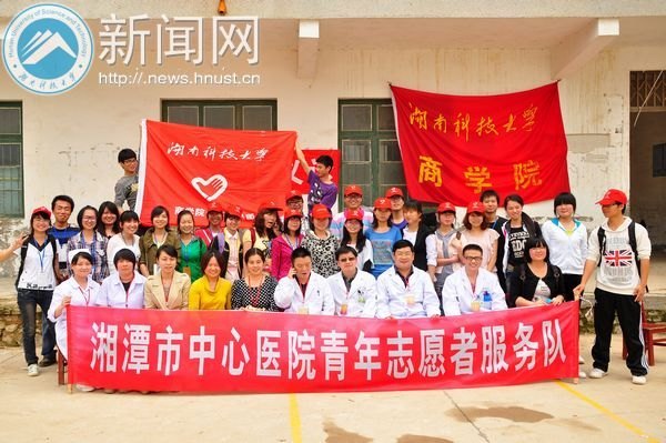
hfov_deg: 53.2
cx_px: 333
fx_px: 665
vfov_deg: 36.8
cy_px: 222
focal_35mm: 36
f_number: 3.8
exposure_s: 1/800
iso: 400
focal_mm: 24
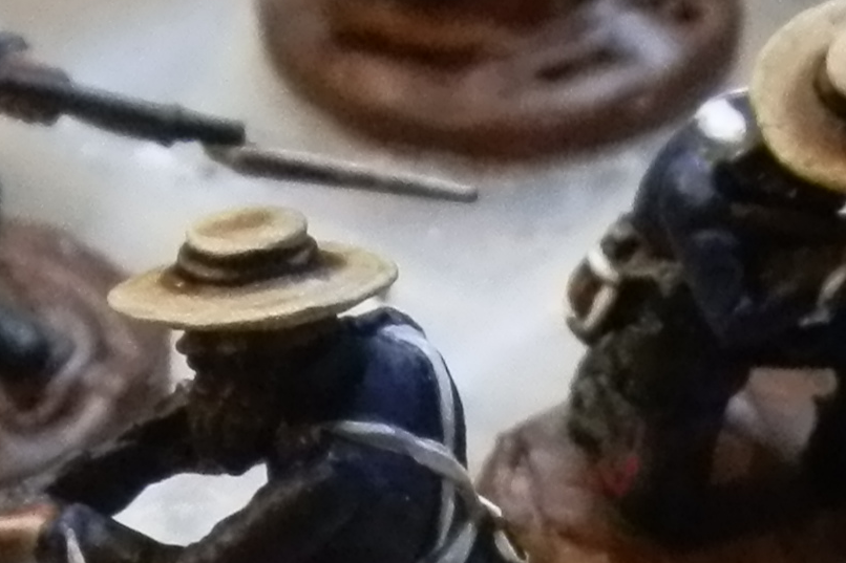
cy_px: 817
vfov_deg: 8.7
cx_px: 761
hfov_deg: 13.1
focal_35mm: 155
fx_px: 3642
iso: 400
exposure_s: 1/160
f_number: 3.1
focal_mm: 5
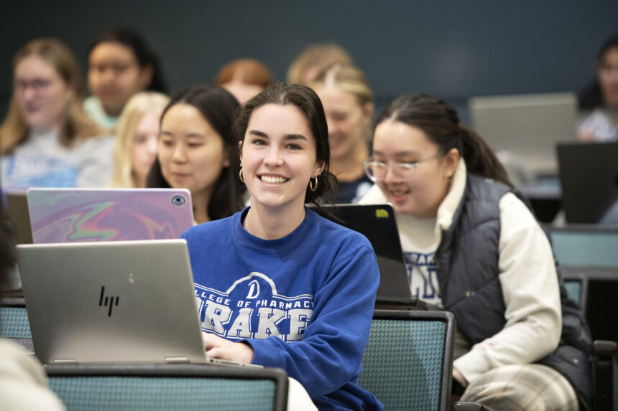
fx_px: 2746
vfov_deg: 8.6
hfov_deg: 12.8
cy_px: 206
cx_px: 309
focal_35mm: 160
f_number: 2.8
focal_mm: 160
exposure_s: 1/125
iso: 1250
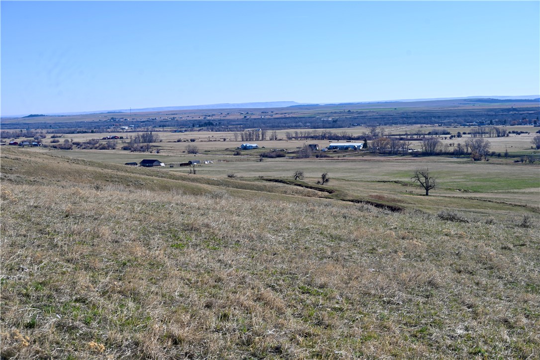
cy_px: 180
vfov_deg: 25.1
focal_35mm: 54
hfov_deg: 36.9
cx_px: 270
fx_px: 810
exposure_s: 1/400
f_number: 7.1
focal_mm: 54
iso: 100
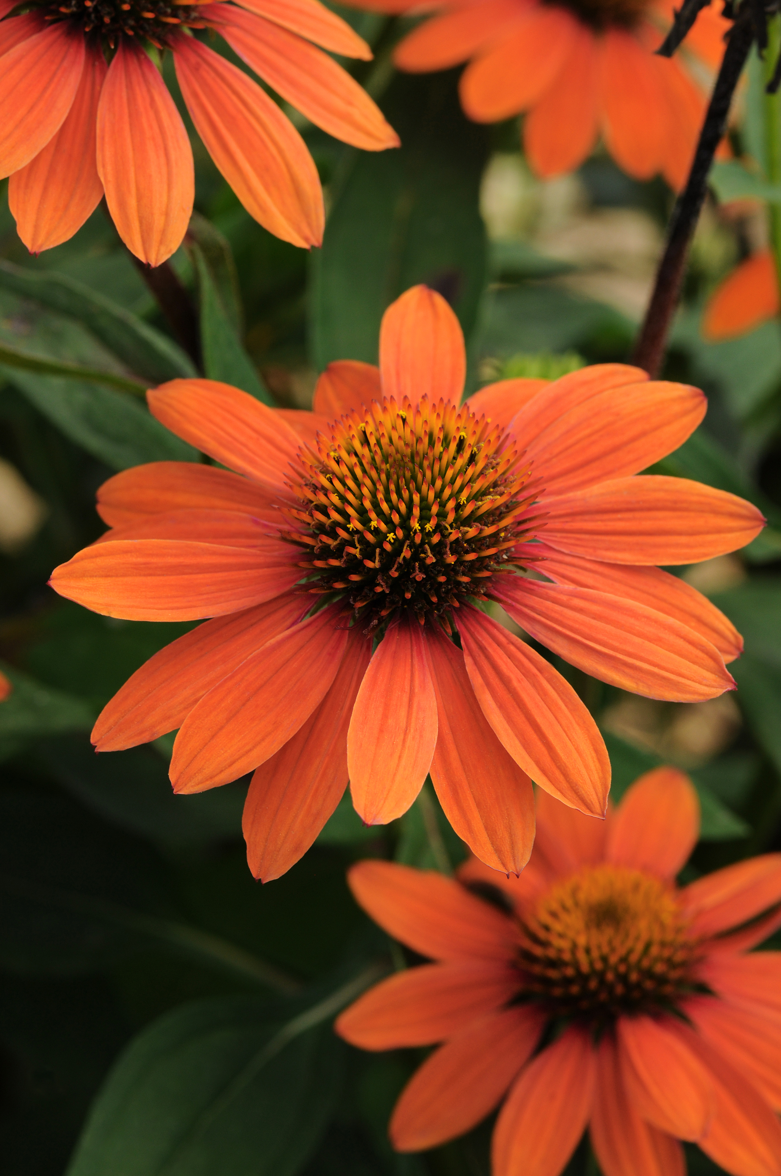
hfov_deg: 8.7
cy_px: 588
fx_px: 5138
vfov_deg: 13.1
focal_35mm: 158
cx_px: 390
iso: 200
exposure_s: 1/160
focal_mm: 105
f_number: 11
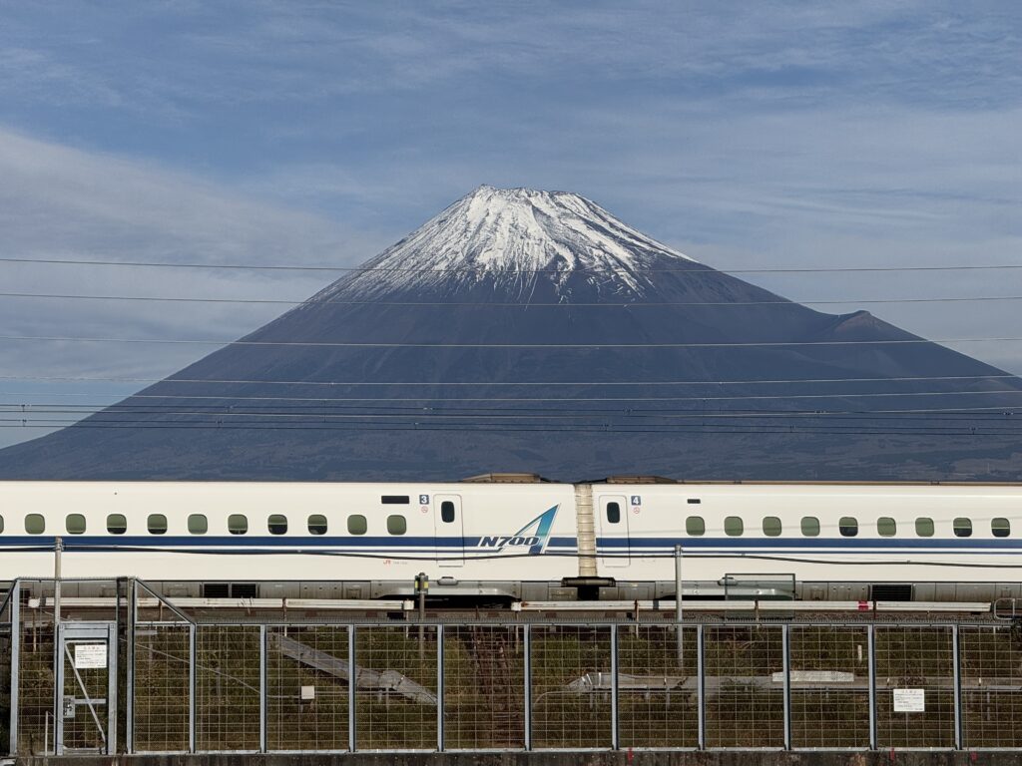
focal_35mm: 120
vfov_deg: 12.3
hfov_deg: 16.4
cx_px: 511
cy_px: 383
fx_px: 3543
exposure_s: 1/3509
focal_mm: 15.66
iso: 50
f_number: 2.8
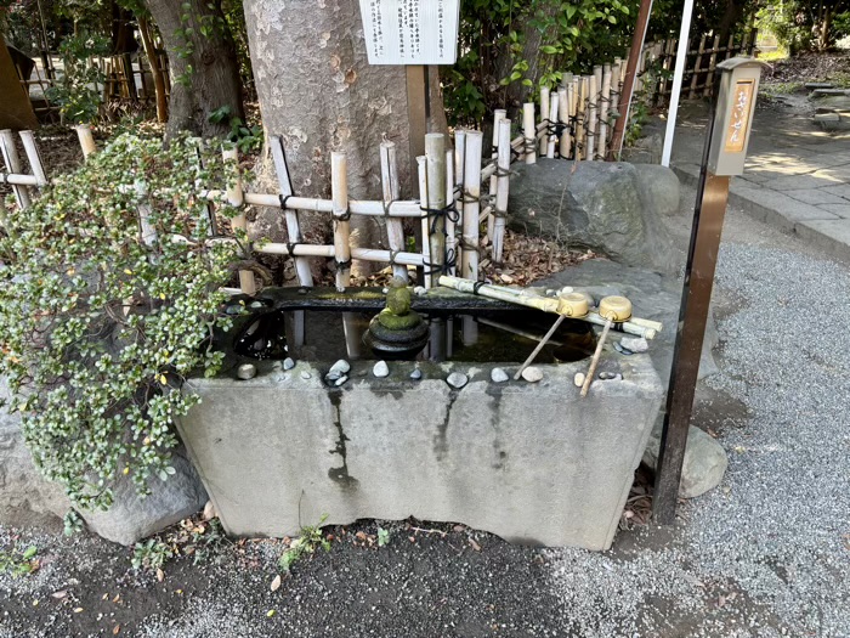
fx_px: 638
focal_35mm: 26
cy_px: 319
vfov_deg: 53.1
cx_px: 425
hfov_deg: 67.3
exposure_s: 1/121
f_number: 1.6
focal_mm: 5.96
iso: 80
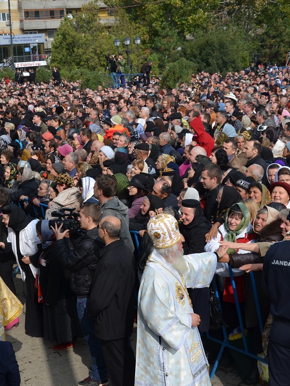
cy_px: 195
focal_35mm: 62
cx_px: 59
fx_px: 693
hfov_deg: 23.3
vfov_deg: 31.2
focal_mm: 28
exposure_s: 1/250
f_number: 8
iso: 100
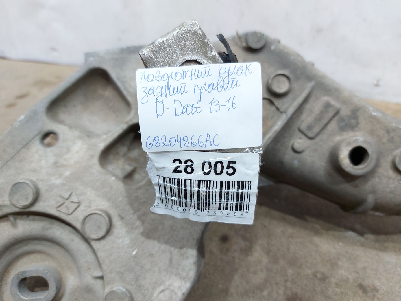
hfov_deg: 71.6
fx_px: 278
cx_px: 200
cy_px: 150
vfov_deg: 56.8
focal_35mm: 24
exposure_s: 1/50
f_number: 1.8
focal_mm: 5.23
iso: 160
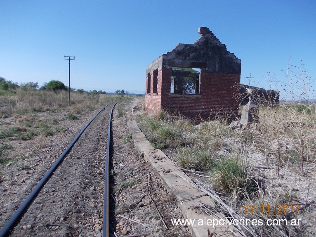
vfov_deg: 49.7
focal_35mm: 28
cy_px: 118
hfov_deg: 63.5
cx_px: 158
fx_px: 256
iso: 80
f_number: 5.4
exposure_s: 1/320
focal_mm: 4
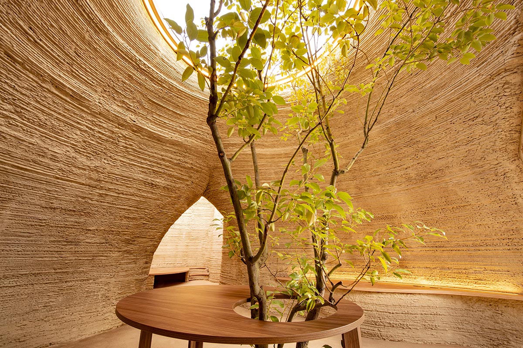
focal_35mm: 14
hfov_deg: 104.3
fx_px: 203
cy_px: 174
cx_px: 262
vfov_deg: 81.2
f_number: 18
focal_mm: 14
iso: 64
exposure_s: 2
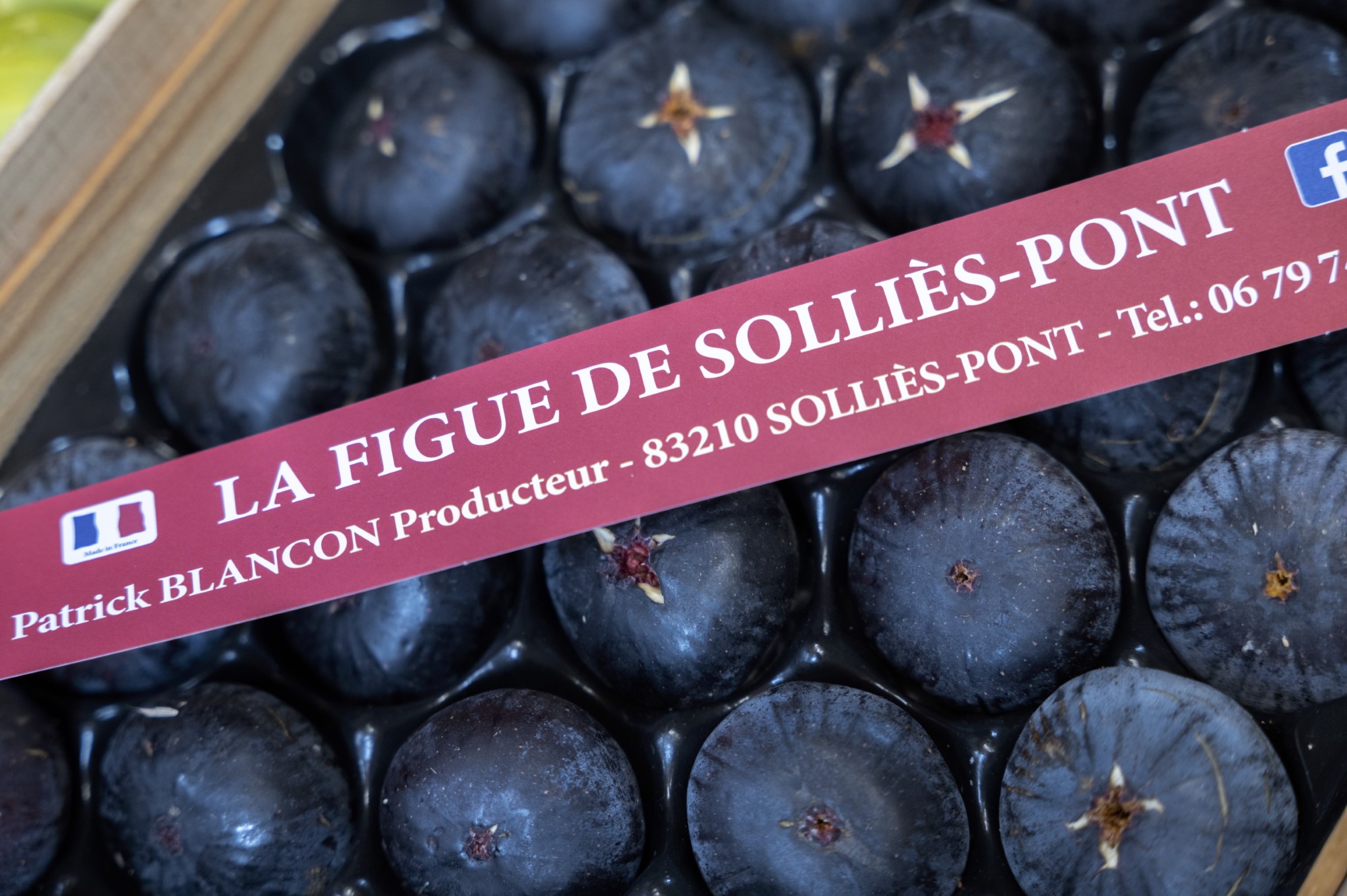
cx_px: 674
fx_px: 2618
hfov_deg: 28.9
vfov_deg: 19.4
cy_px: 448
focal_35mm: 70
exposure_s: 1/125
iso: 400
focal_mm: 70
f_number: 2.8
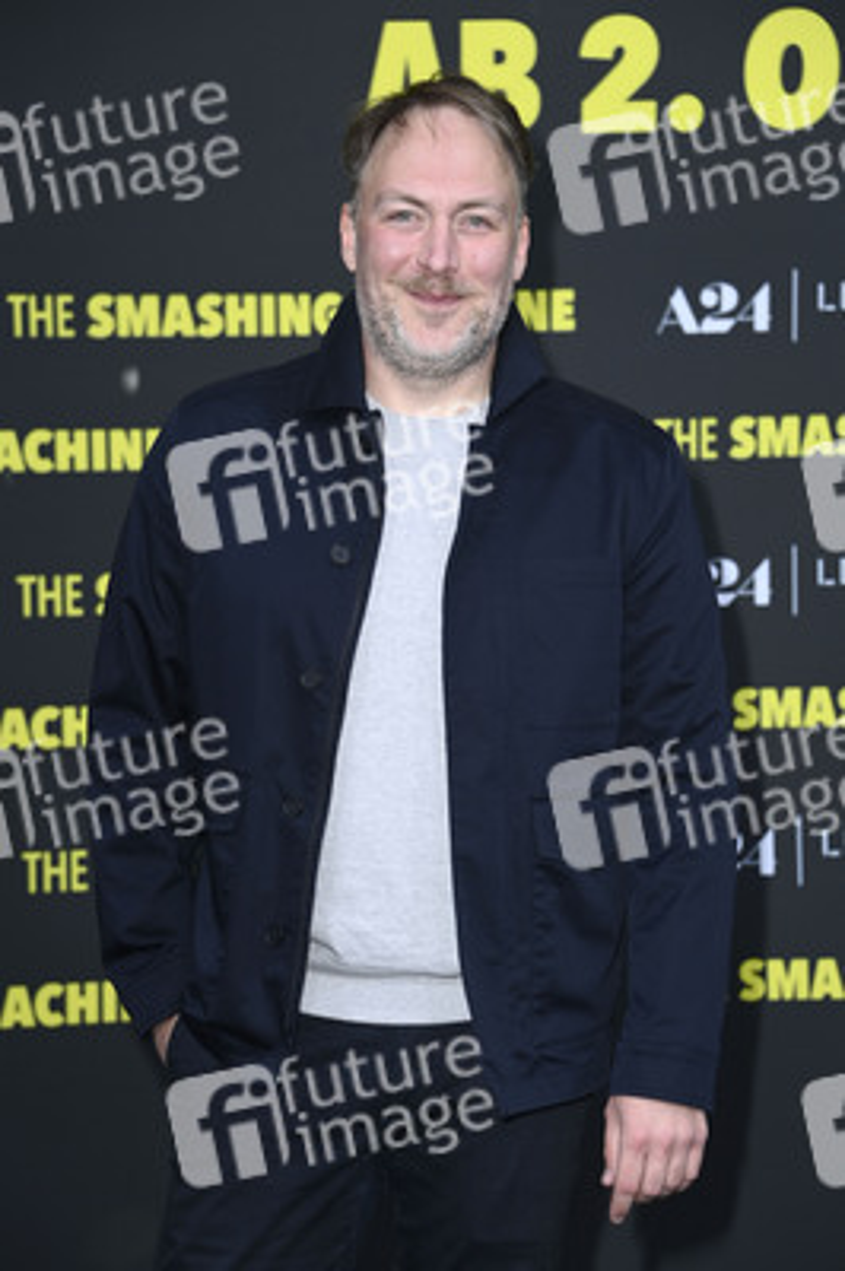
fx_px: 3527
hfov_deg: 13.7
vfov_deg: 20.4
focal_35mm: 100
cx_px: 422
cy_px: 636
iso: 640
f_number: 5.6
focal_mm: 100
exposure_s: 1/250
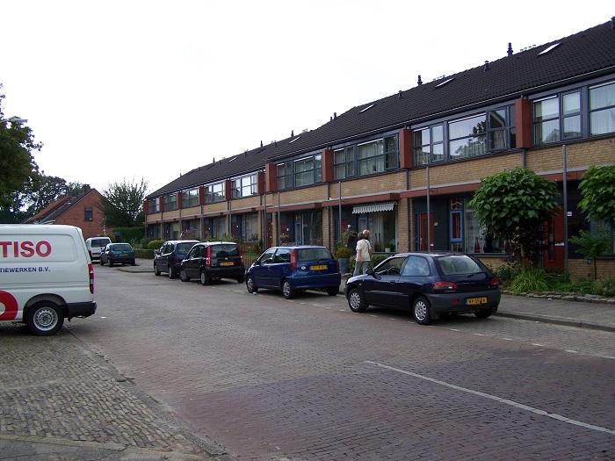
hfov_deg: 49.0
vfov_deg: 37.7
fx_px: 675
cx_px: 308
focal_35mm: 38
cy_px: 230
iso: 80
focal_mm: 6.3
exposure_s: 1/640
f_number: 2.8
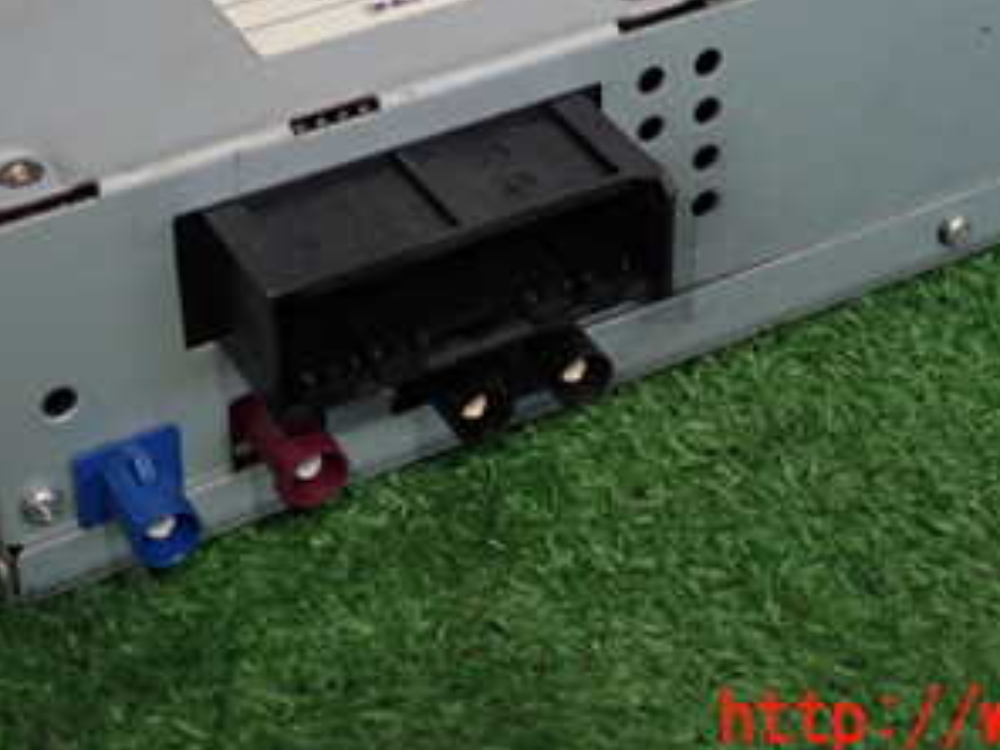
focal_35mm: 83
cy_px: 3
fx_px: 2398
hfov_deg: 23.6
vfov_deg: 17.4
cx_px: 470
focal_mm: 7.31
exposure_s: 1/40
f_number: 2.8
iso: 250
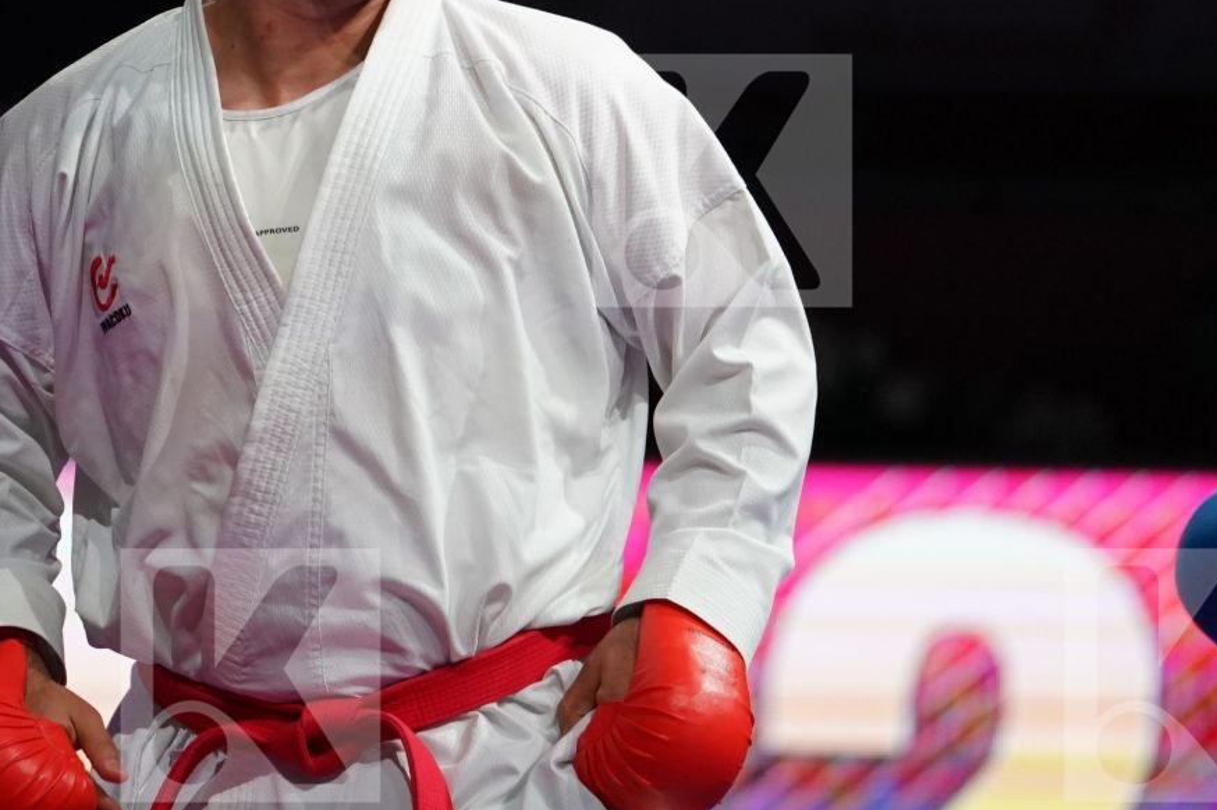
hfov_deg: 5.1
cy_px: 181
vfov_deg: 3.4
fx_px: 13787
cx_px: 251
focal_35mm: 408
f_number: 2.8
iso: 2500
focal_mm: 198
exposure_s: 1/1000
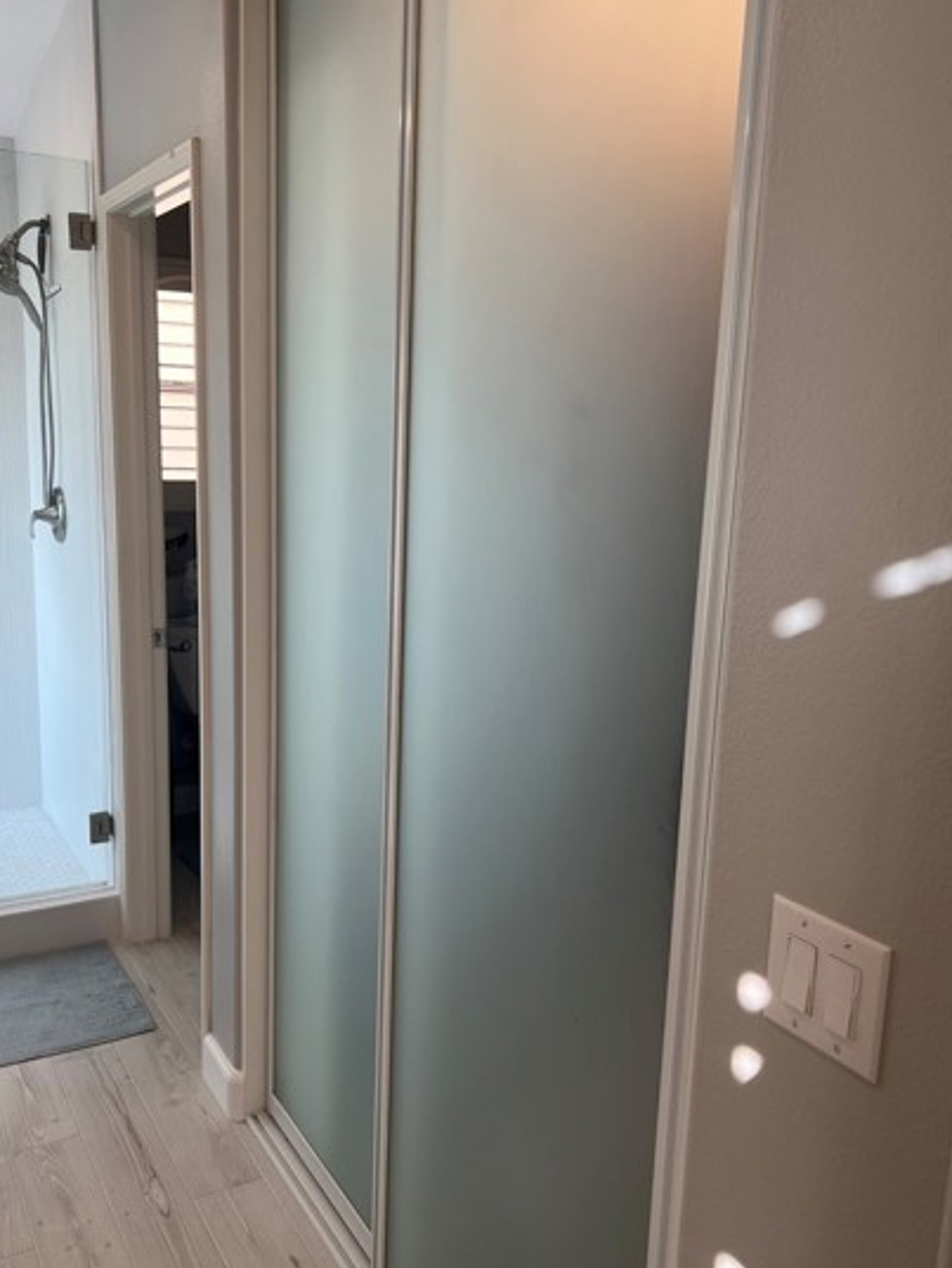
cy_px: 630
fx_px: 1136
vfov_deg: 58.3
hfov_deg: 45.4
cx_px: 428
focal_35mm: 31
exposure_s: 1/149
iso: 32
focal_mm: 5.7
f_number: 1.5
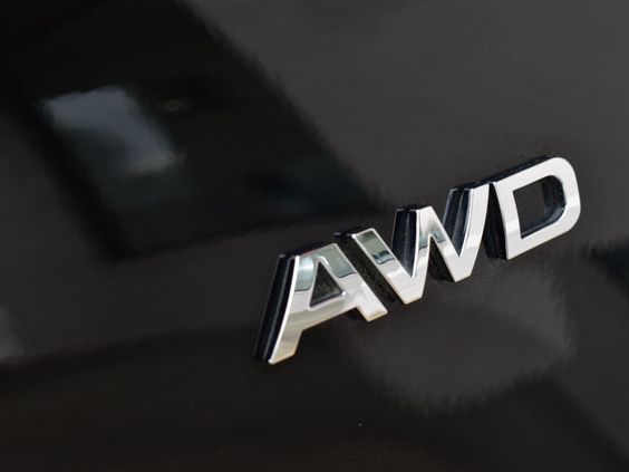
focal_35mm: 74
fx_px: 1336
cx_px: 303
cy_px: 237
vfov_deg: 20.0
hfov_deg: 26.5
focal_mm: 45
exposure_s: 1/50
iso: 400
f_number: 8
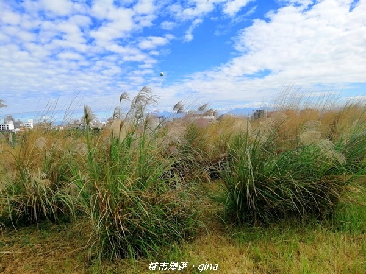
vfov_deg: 53.1
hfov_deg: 67.3
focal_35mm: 26
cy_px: 137
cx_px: 183
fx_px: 275
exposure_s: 1/1190
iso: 50
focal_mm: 3.81
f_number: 2.2
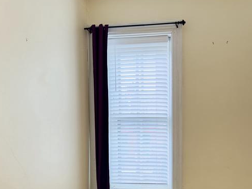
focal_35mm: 50
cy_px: 158
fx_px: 364
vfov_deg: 28.3
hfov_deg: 37.2
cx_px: 191
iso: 80
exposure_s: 1/187
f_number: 1.78
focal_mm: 6.86
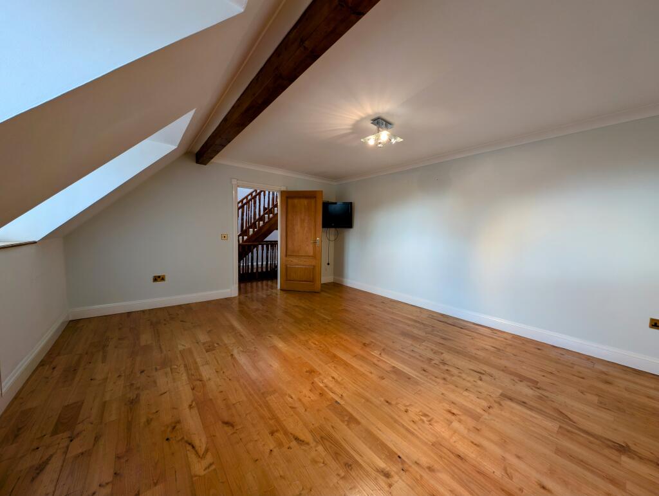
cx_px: 330
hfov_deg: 110.5
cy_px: 248
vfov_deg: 94.6
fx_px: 229
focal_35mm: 12
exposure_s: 1/16.7
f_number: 1.95
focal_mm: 2.23
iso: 50
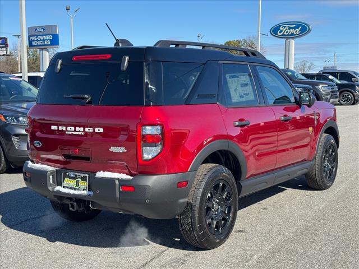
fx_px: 498
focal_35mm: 48
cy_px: 134
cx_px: 180
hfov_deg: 39.7
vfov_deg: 30.3
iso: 64
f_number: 1.78
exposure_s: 1/1818
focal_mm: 6.76
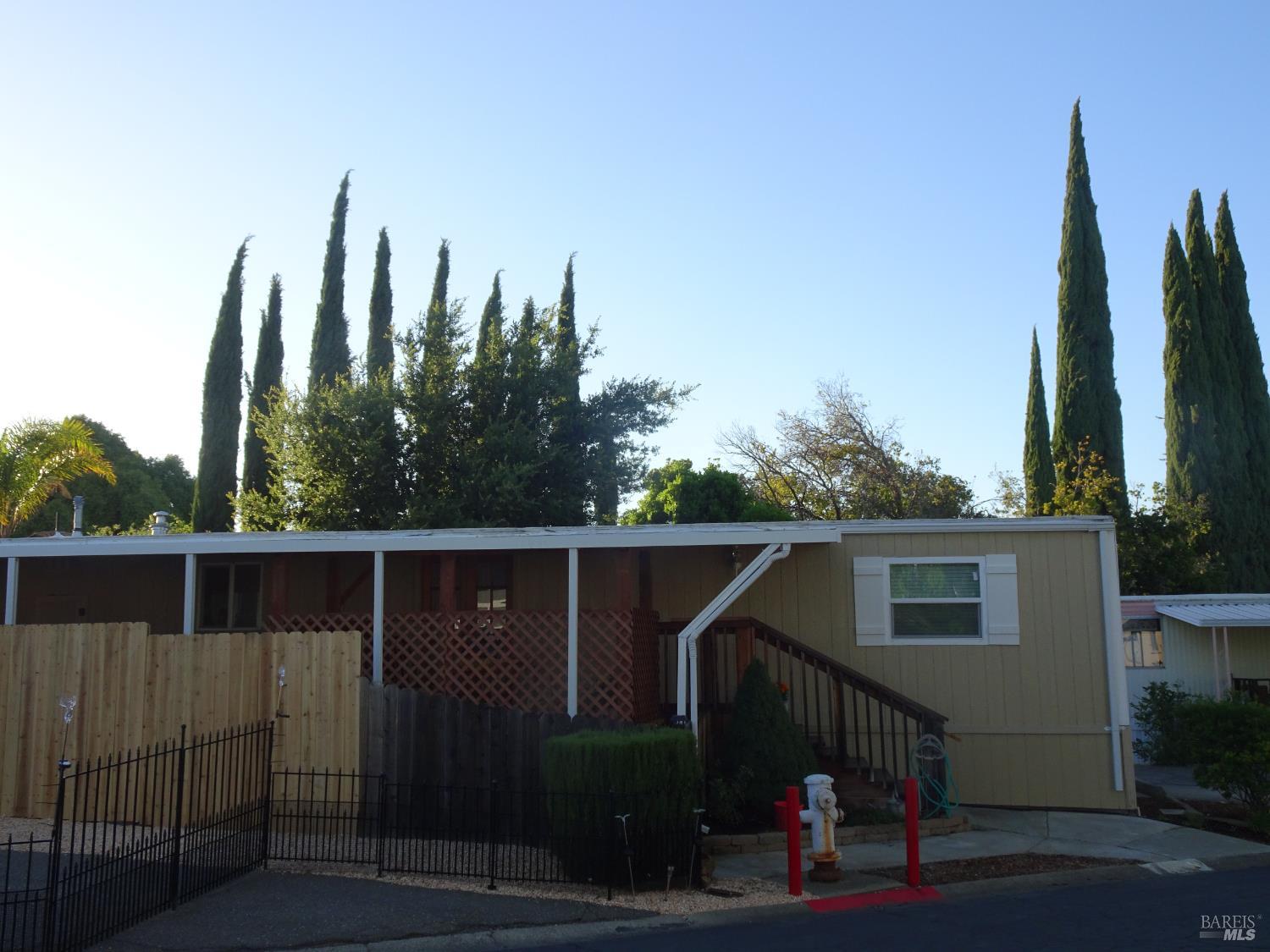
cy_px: 476
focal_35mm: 34
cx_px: 635
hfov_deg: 54.0
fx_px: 1247
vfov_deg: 41.8
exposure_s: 1/320
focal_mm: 5.79
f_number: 4
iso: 80
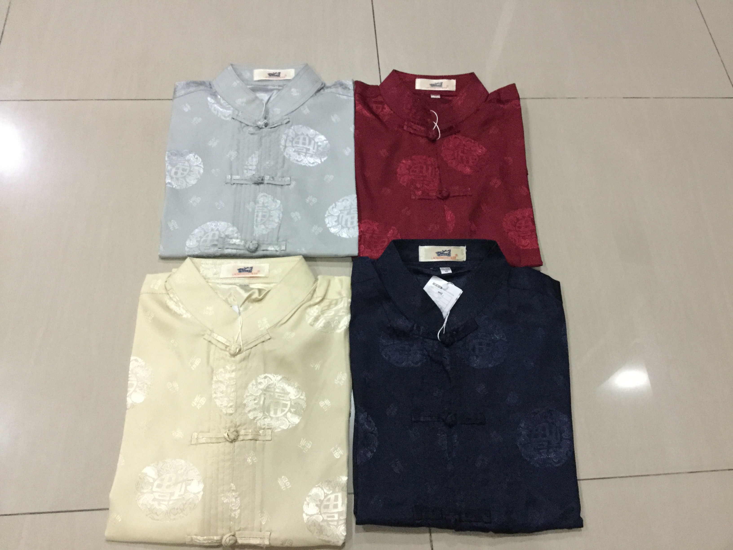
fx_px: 656
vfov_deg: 45.4
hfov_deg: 58.4
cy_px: 275
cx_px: 366
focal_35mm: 31
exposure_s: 1/17
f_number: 2.4
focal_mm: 3.3
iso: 500
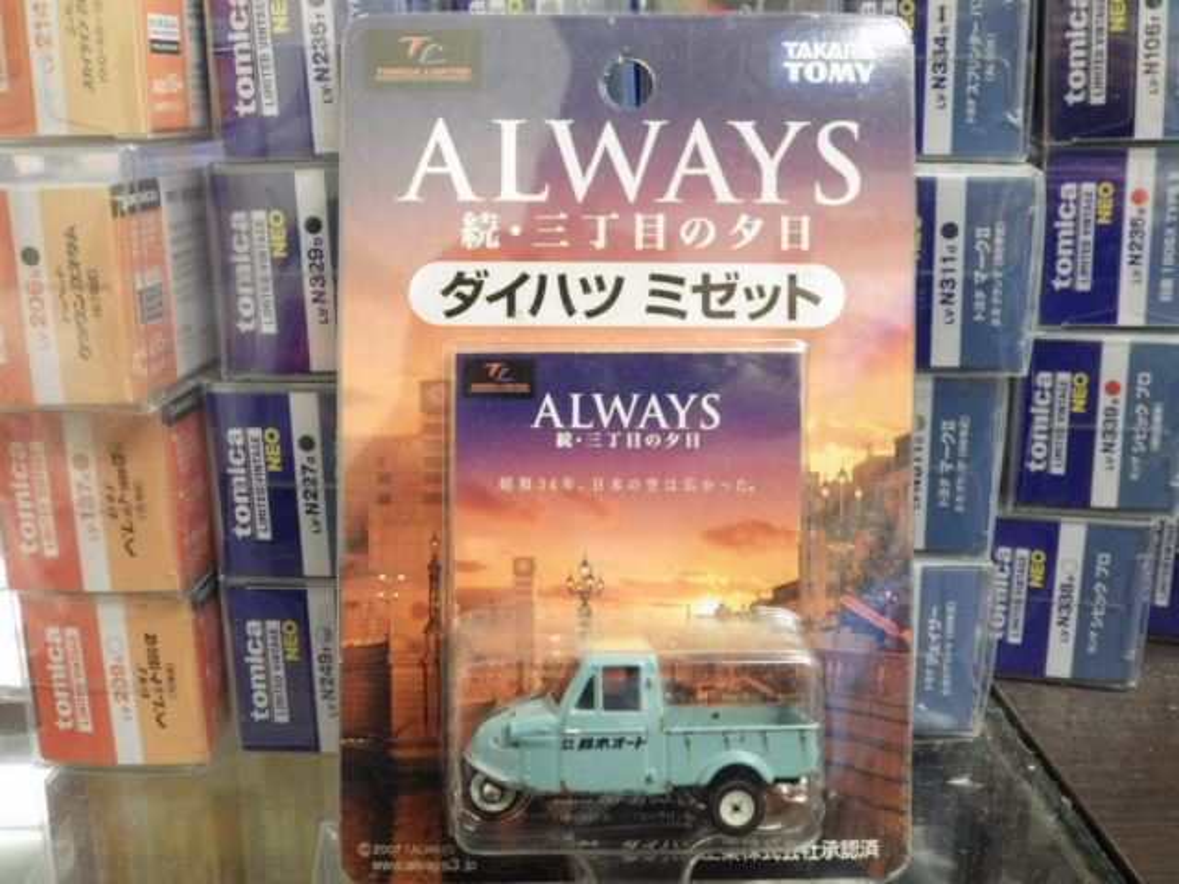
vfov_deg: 35.1
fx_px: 1396
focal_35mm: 41
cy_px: 442
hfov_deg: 45.8
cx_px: 590
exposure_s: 1/30
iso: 800
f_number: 3.6
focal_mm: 7.4
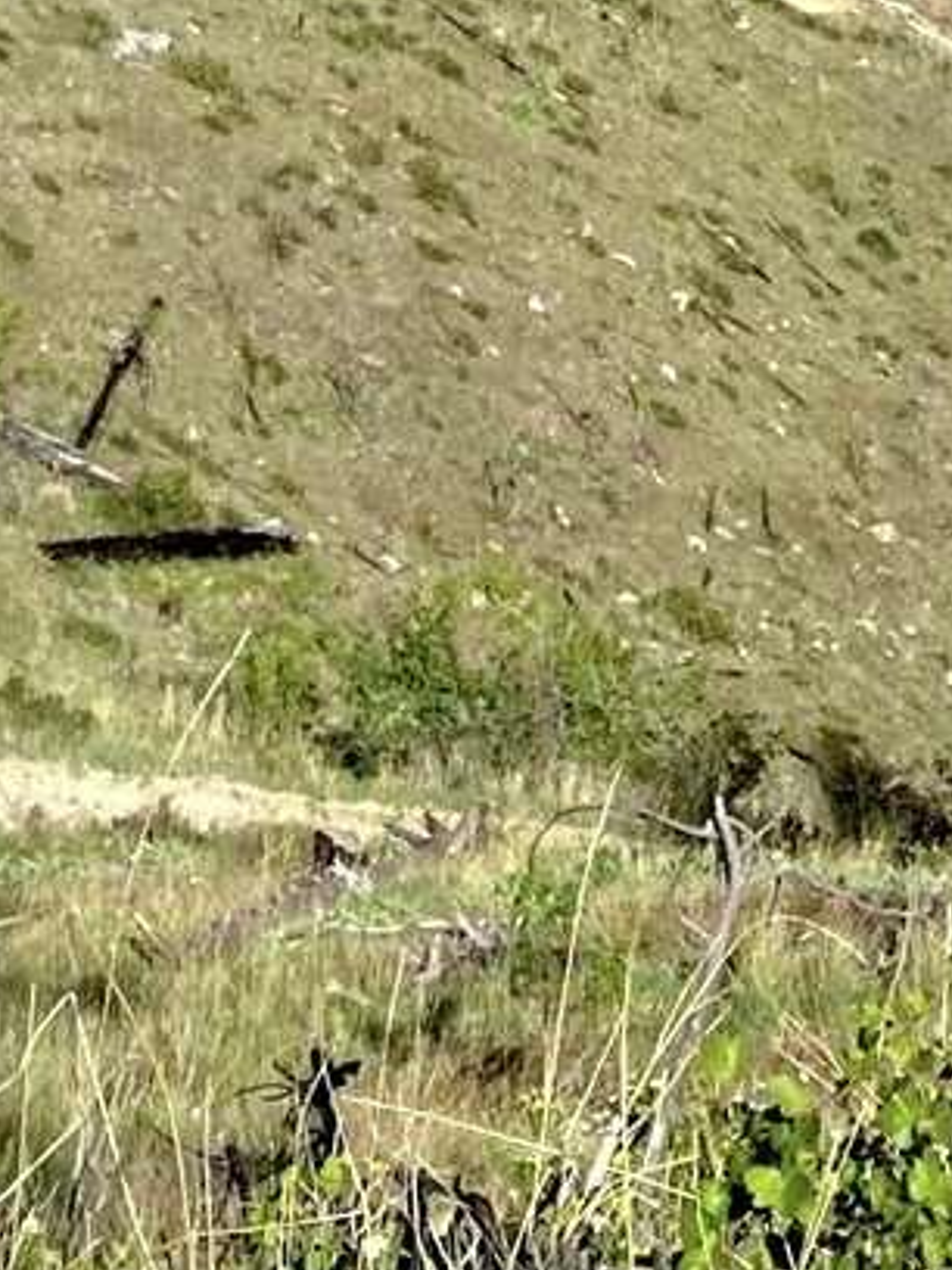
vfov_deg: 10.4
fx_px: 5794
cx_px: -314
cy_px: -2030
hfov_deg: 9.2
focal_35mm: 158
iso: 20
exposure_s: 1/1517
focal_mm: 3.99
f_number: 1.8
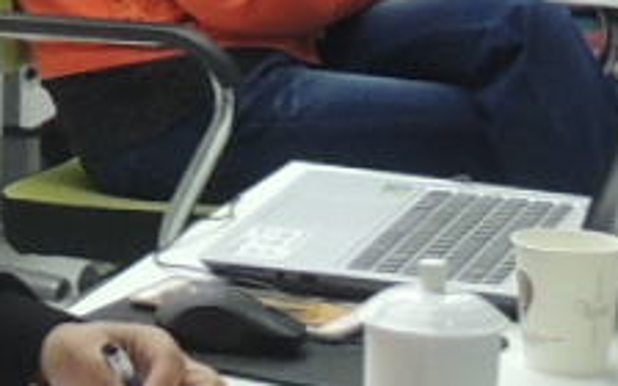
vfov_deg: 4.8
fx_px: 4463
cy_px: -711
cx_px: -930
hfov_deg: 7.4
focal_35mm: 265
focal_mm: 6.2
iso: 320
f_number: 3.3
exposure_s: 1/50
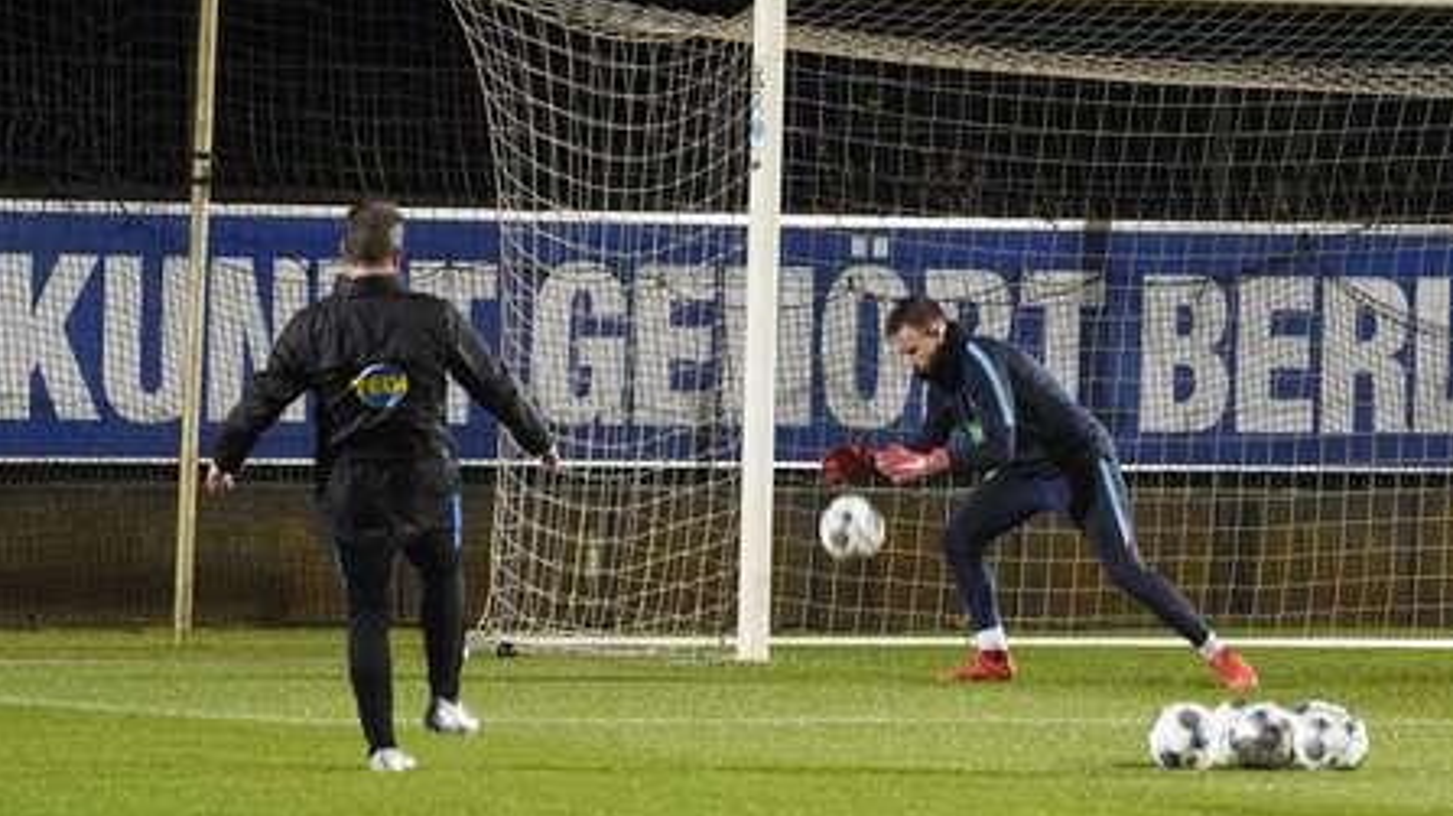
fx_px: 12593
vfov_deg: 3.7
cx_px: 725
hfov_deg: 6.6
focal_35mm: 327
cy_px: 426
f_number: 5.6
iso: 4000
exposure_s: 1/160
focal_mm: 310
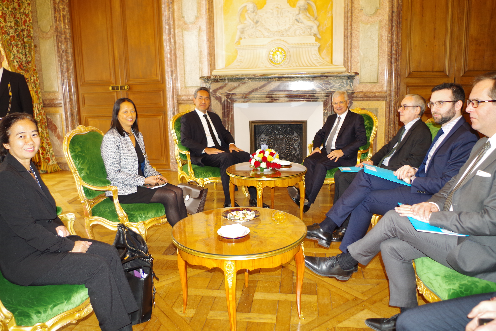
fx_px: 372
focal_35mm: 27
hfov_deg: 67.4
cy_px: 166
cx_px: 248
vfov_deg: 47.9
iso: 400
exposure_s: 1/15
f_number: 3.5
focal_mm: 18
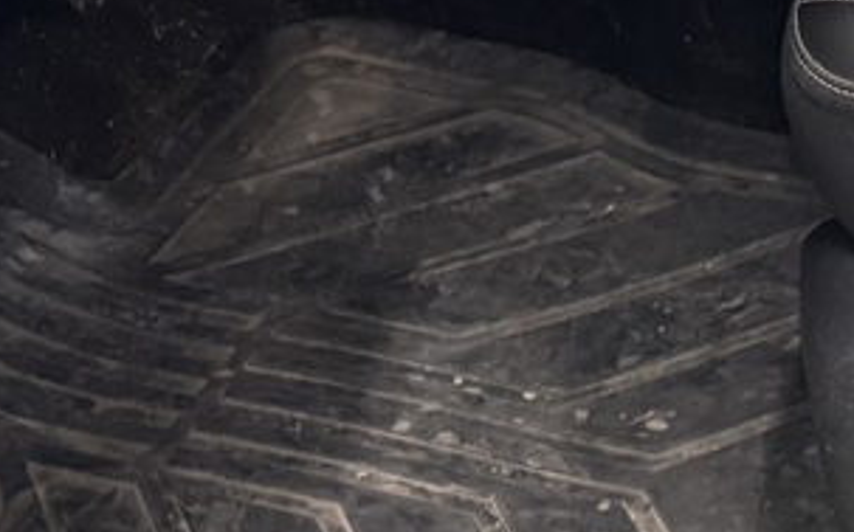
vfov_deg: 10.1
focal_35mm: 121
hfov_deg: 15.3
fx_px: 2815
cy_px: -462
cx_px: 1443
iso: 320
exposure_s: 1/50
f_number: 1.78
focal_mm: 6.76
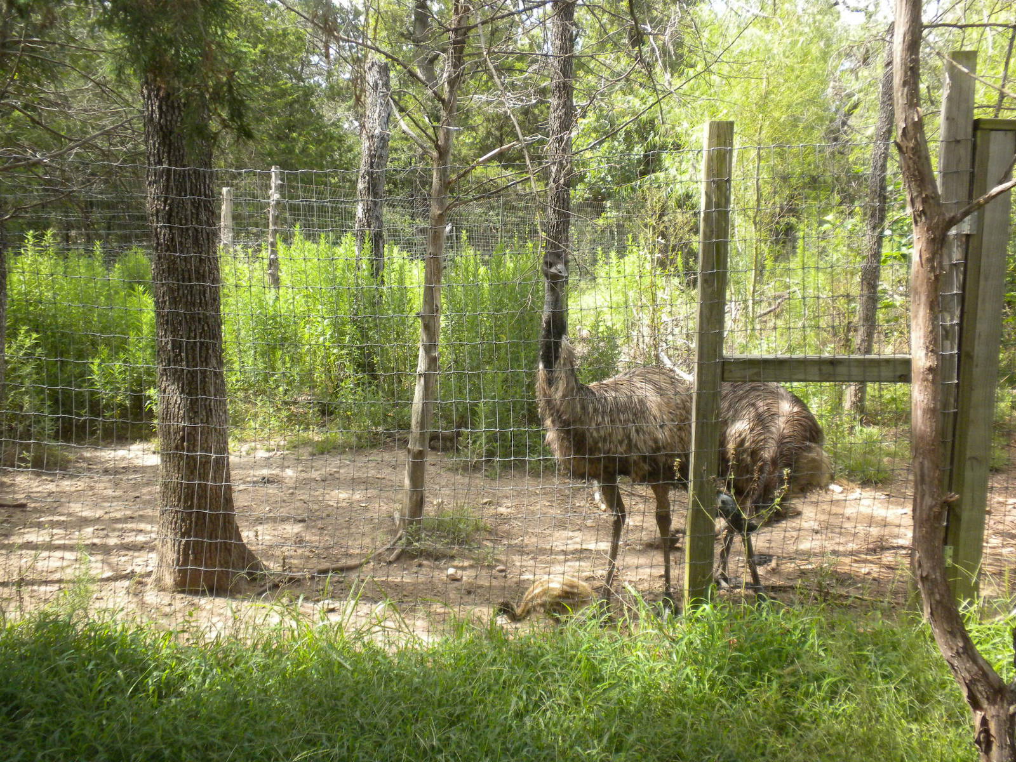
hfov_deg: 50.1
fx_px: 1086
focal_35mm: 37
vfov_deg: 38.7
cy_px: 381
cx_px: 508
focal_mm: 6.6
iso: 247
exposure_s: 1/482
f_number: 3.5
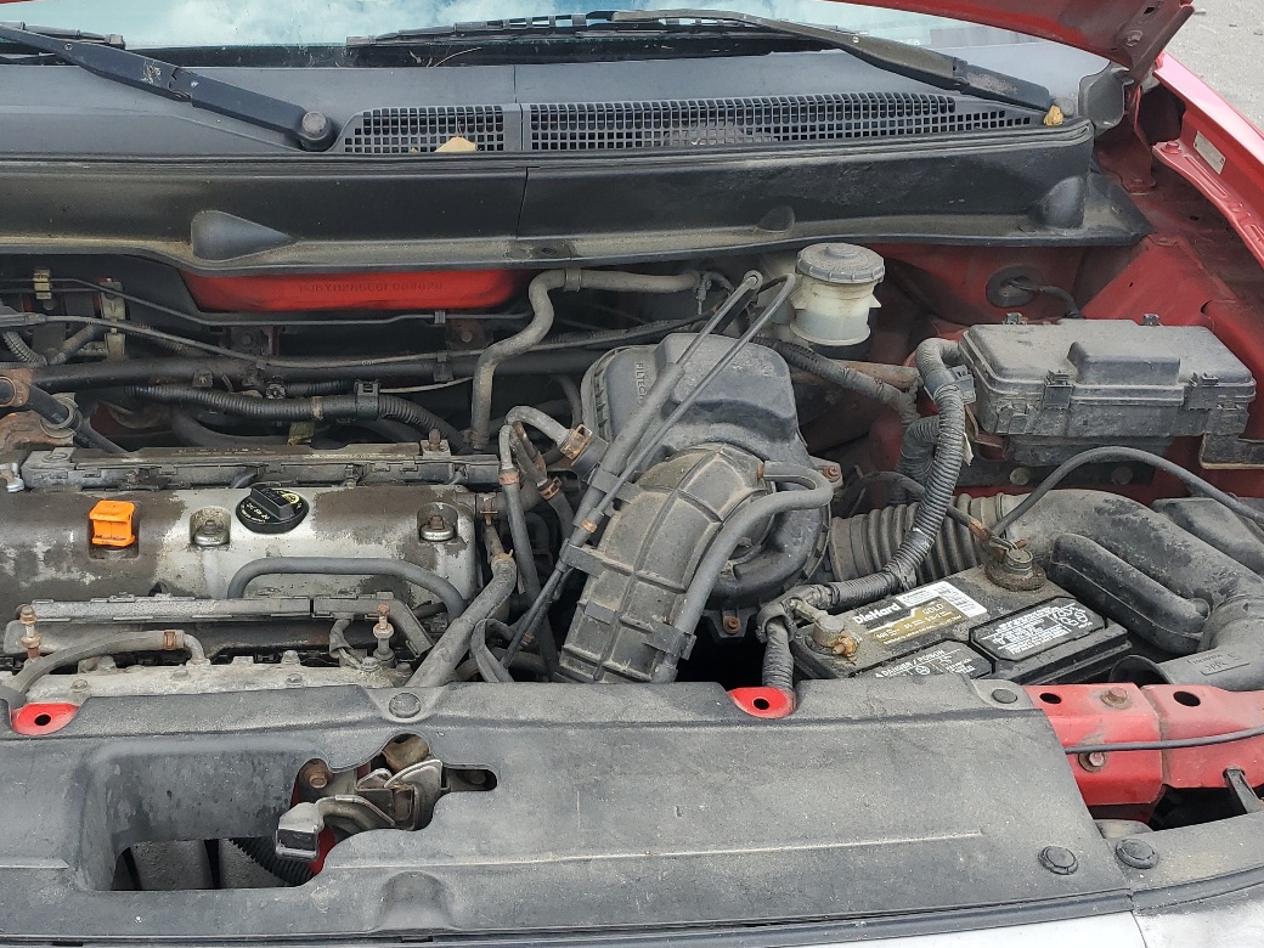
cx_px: 455
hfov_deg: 46.3
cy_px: 453
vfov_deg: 36.0
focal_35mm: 40
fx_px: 1461
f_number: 1.5
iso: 50
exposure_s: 1/588
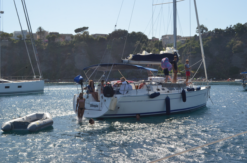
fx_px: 349
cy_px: 82
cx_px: 124
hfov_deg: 39.0
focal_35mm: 51
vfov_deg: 26.4
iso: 400
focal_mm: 34
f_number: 13
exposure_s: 1/640
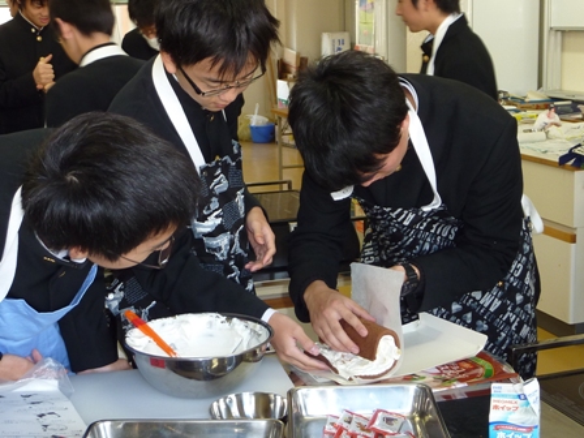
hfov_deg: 33.8
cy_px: 219
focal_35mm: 57
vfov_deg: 25.7
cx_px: 292
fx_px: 962
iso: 125
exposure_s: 1/30
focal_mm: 6.5
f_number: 3.6
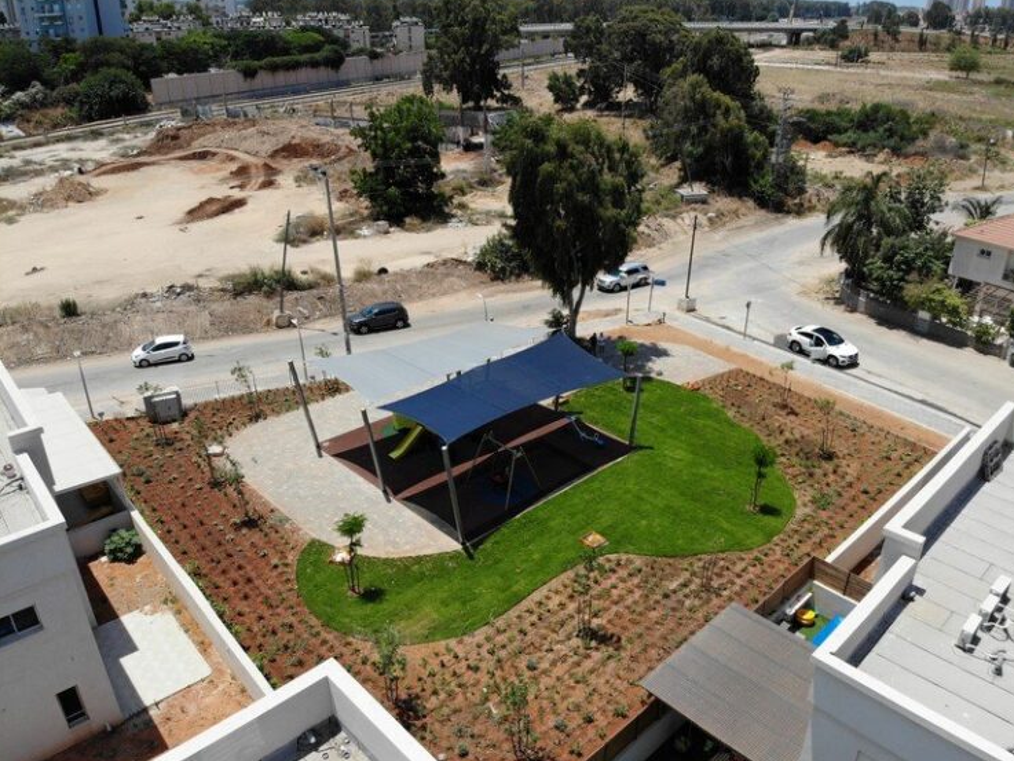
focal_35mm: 25
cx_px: 527
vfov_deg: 54.9
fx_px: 732
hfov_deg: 69.4
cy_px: 389
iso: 100
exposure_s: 1/1272
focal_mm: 4.5
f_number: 2.8
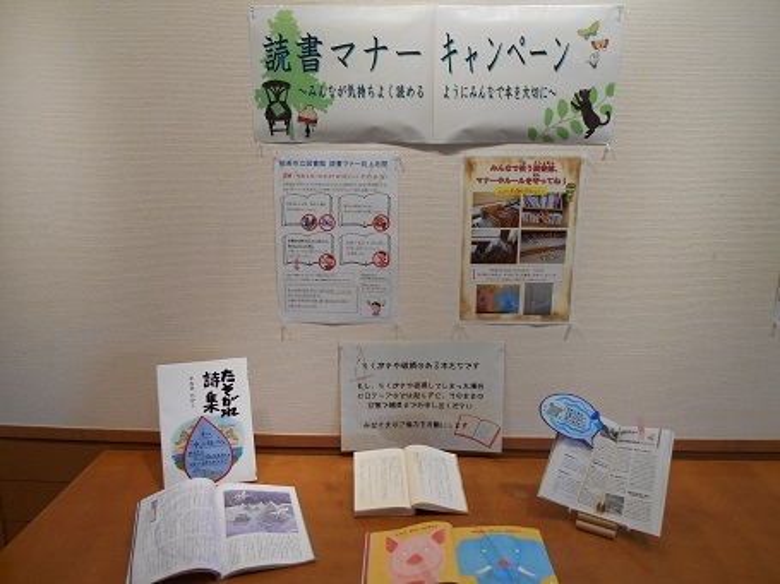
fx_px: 586
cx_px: 390
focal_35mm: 26
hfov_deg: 67.3
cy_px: 292
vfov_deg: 53.0
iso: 100
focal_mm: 4.6
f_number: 3.2
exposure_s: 1/30
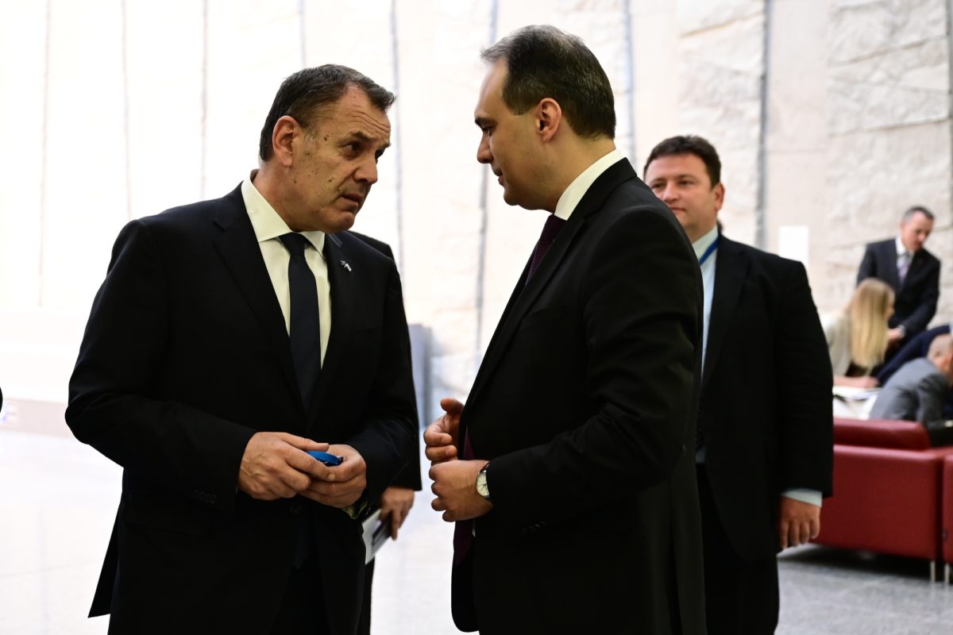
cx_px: 476
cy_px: 318
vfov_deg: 32.6
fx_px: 1085
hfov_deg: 47.4
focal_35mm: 41
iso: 4000
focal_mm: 41
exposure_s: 1/400
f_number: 3.2
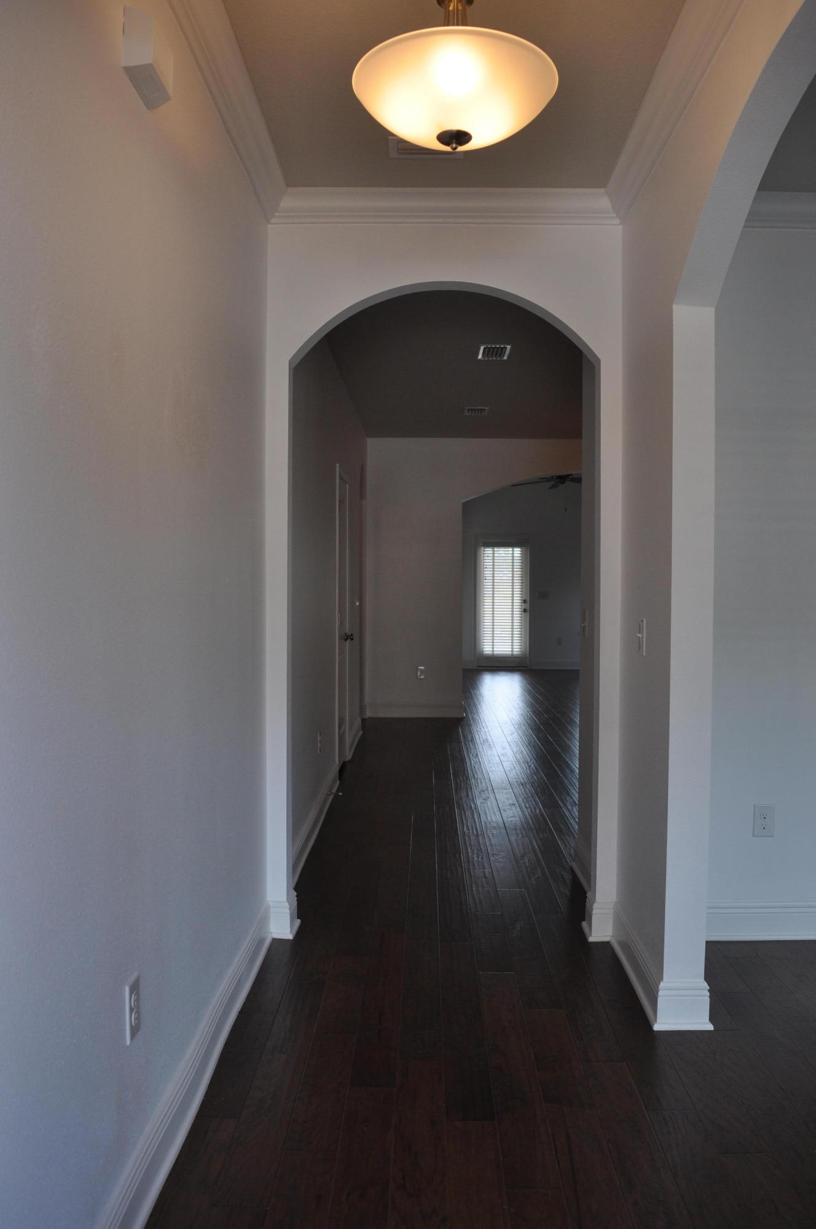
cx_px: 408
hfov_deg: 47.8
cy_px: 614
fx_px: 920
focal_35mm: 27
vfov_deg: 67.4
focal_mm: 18
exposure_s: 1/125
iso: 400
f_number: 5.6
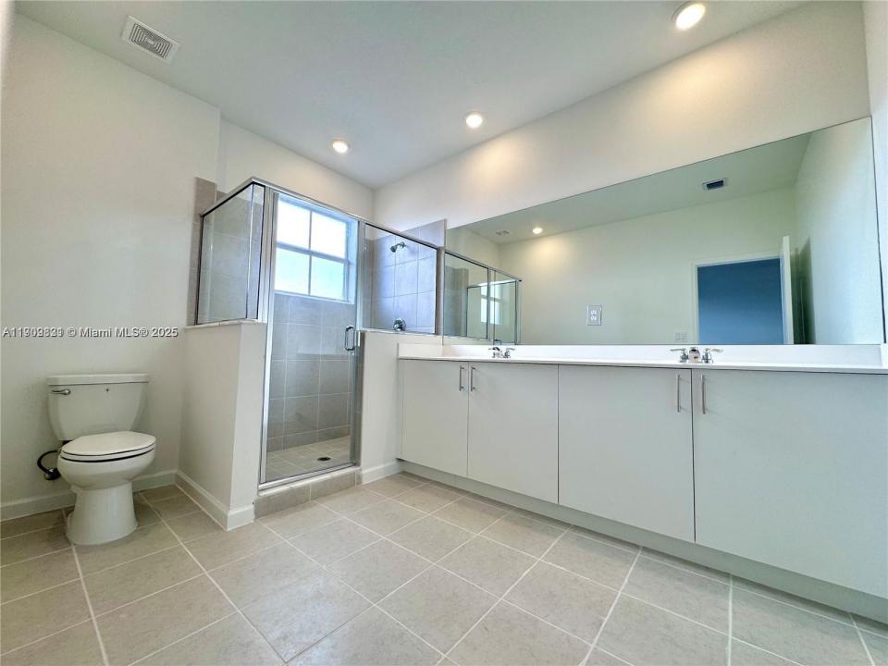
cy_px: 333
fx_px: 359
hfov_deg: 102.1
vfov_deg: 85.7
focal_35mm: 14
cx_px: 444
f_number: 2.2
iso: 50
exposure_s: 1/120
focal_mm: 2.22
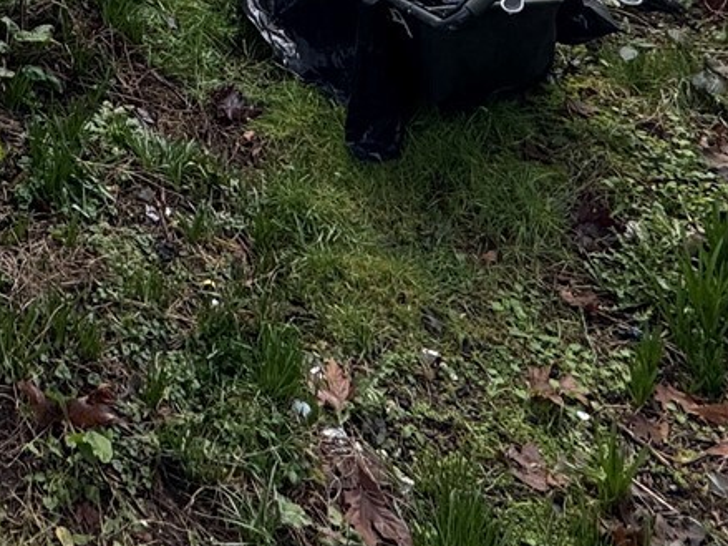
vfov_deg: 20.5
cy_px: -425
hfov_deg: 32.5
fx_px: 1072
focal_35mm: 51
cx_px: -91
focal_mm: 2.22
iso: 40
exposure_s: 1/320
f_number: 2.2
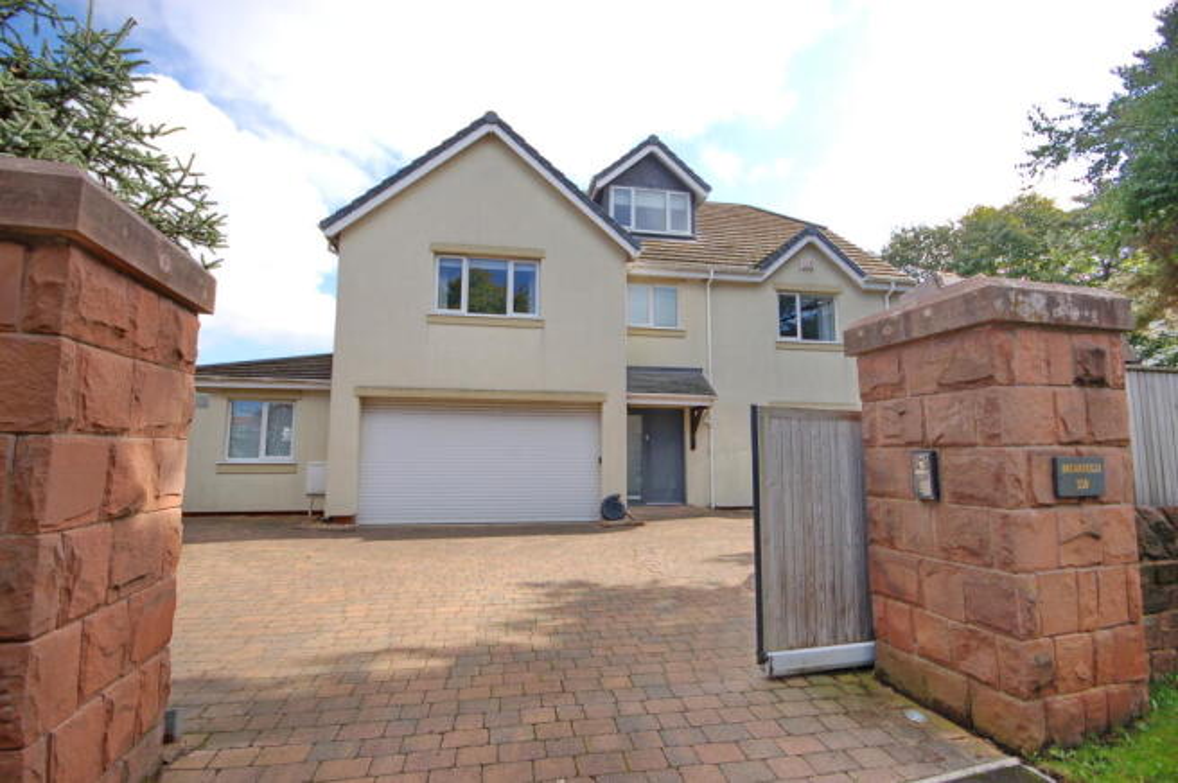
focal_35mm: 15
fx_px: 490
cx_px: 589
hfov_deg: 100.4
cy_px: 392
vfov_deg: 77.2
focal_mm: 10
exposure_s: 1/250
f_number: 8
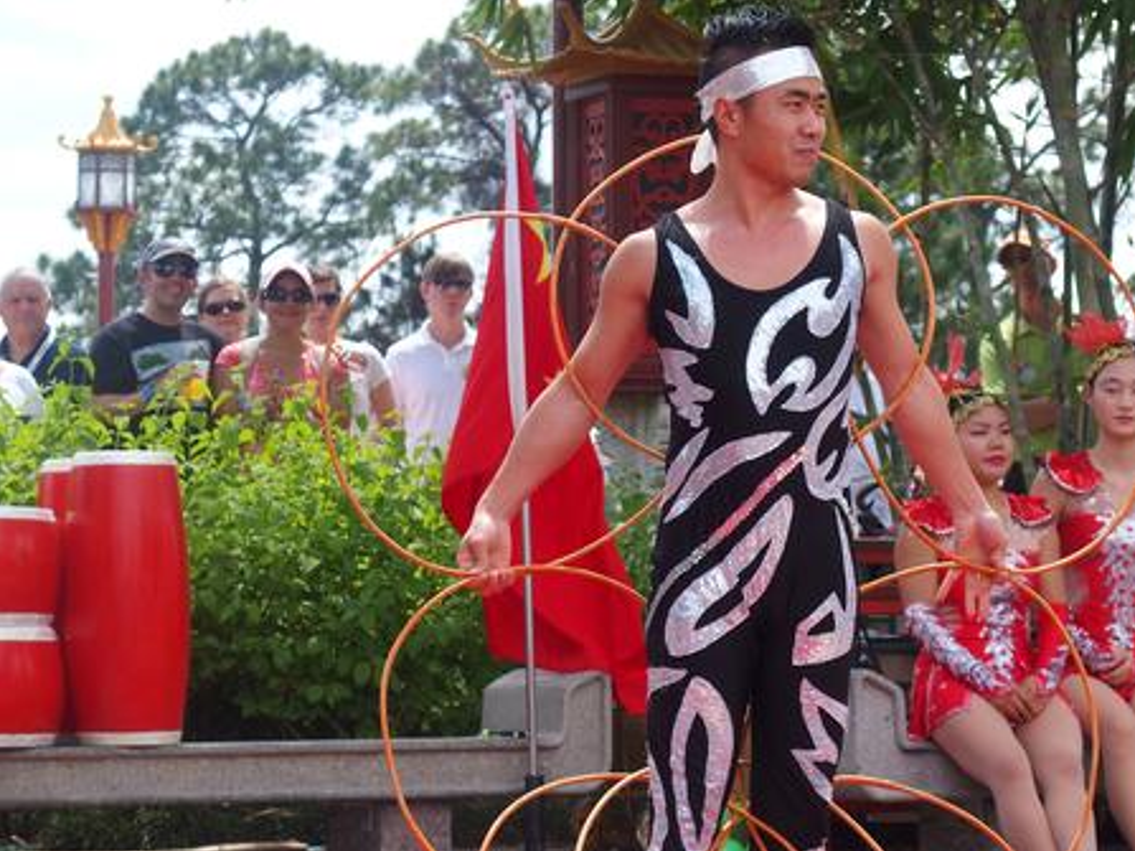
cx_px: 566
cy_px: 427
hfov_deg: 15.8
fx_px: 4097
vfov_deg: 11.9
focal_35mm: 125
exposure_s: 1/500
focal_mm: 26.2
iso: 100
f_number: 3.5
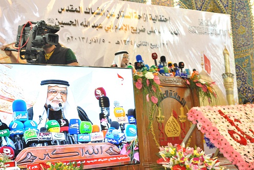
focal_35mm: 72
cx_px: 127
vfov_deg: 19.0
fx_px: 509
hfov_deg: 28.0
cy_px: 85
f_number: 8
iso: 800
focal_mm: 48
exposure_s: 1/25
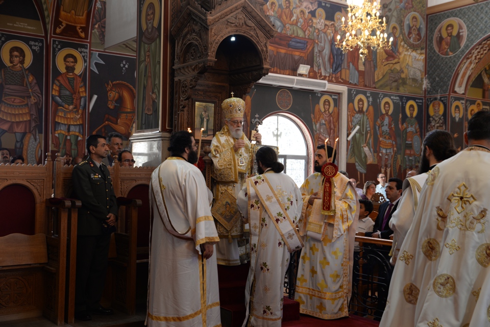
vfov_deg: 29.3
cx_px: 245
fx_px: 626
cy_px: 164
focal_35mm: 46
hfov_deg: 42.7
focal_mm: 46
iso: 400
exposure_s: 1/50
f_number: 4.5
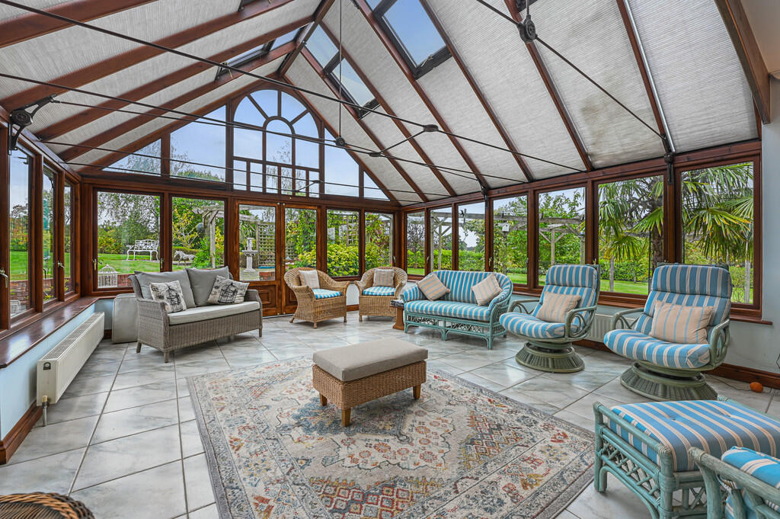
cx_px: 390
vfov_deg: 79.1
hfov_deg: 102.3
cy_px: 260
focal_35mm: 14
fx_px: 314
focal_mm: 14.5
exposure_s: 1/3
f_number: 8
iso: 400
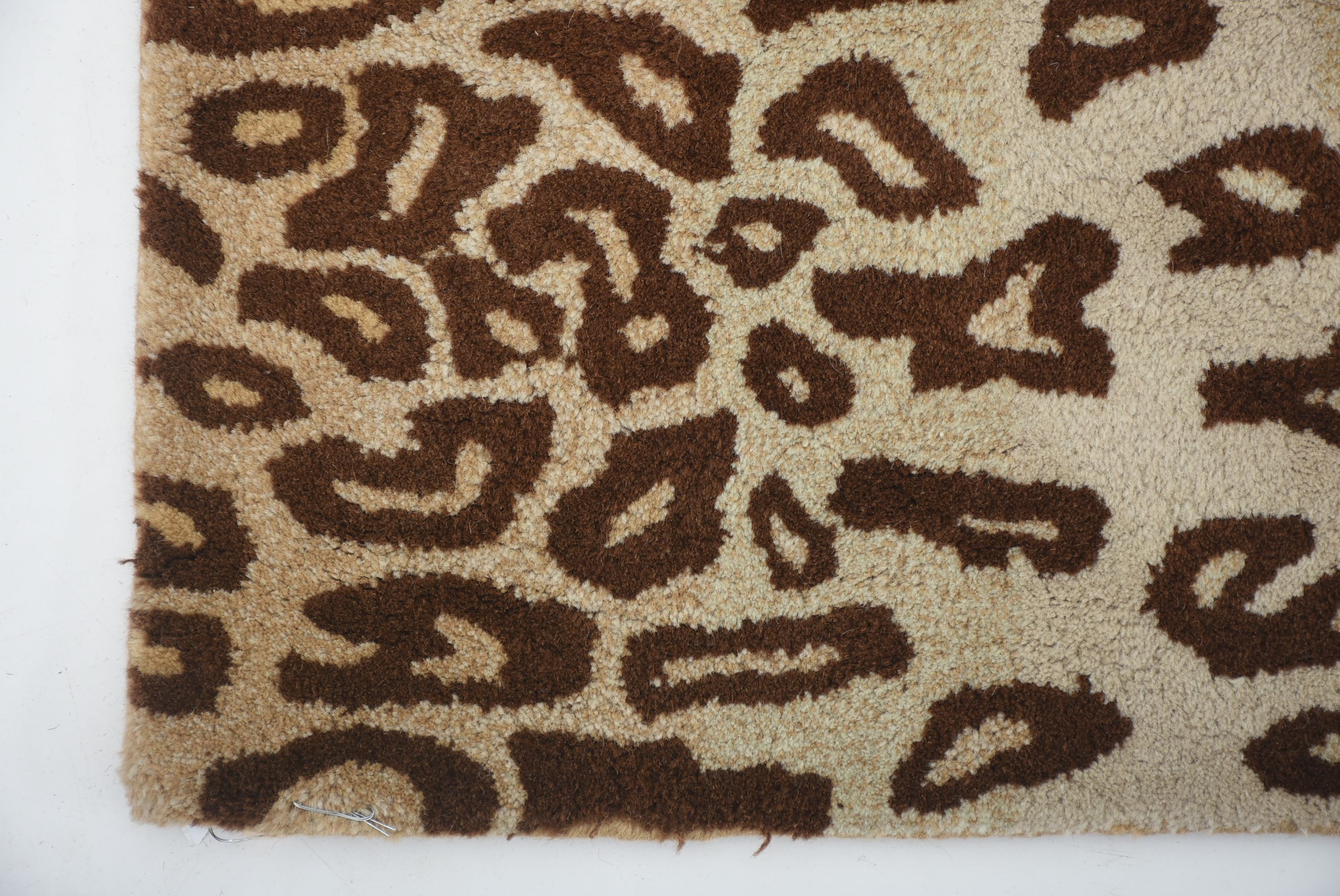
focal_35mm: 105
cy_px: 448
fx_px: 3911
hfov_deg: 19.4
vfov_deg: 13.1
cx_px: 670
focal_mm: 70
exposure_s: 1/200
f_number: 7.1
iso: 200
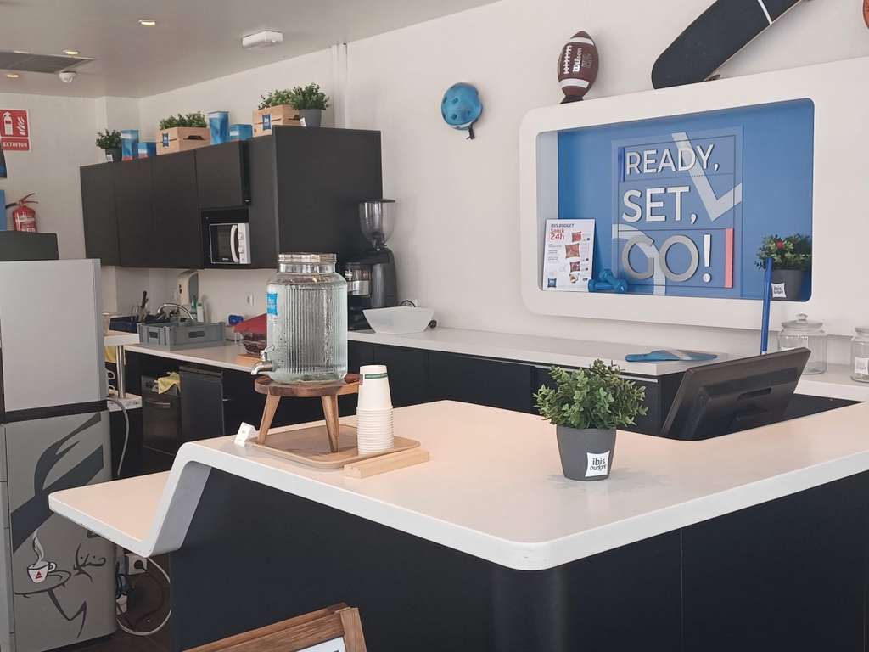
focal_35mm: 25
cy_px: 326
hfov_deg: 69.4
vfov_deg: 54.9
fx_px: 628
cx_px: 434
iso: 200
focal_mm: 4.6
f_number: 1.8
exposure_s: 1/50
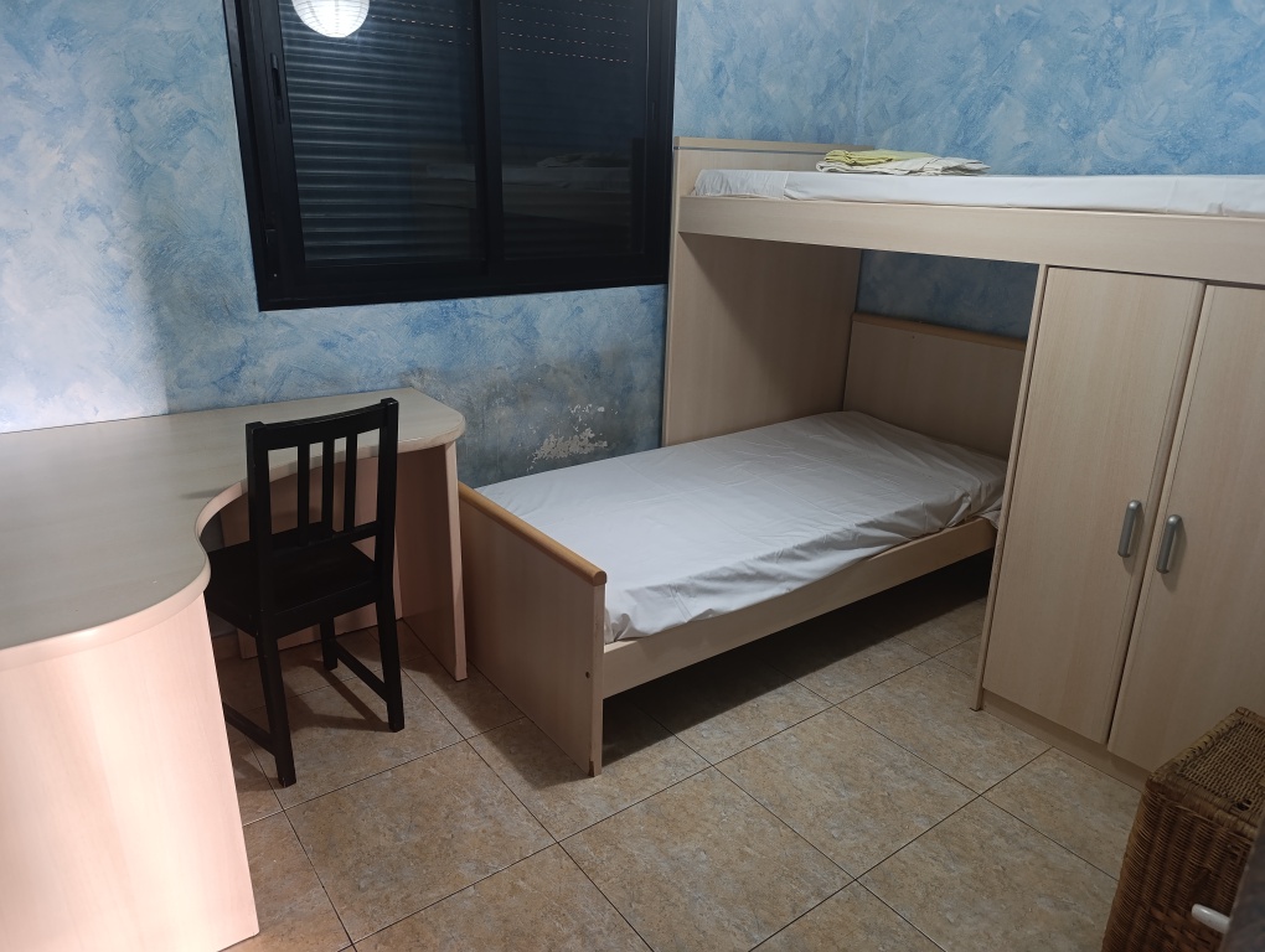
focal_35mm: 23
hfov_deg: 73.8
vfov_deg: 59.0
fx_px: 842
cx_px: 632
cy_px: 476
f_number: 1.6
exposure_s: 1/50
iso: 800
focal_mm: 6.14
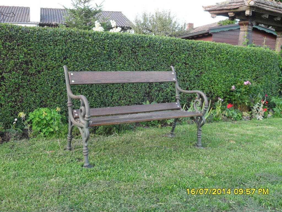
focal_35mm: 35
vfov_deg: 40.7
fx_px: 285
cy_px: 106
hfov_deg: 52.6
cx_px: 141
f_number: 2.8
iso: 100
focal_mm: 6.2
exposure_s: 1/90
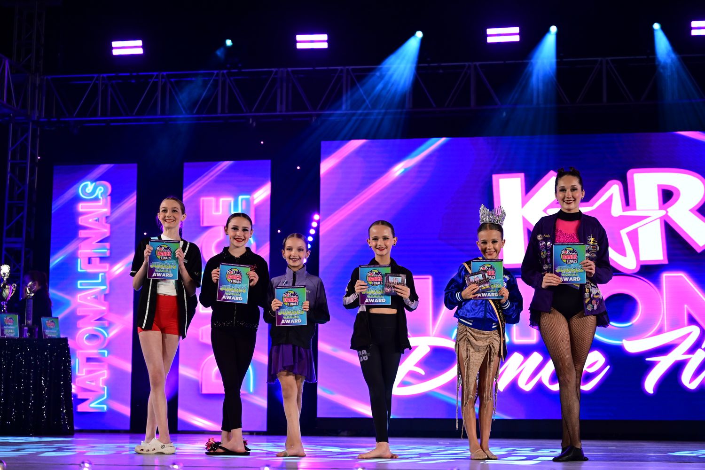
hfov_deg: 30.5
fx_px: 1292
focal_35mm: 66
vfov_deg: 20.6
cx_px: 352
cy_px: 235
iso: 2000
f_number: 3.2
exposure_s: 1/800
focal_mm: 66
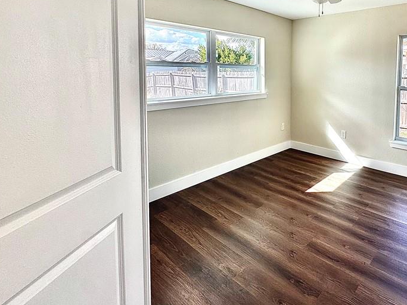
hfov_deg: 74.2
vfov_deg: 60.9
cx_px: 297
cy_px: 87
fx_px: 247
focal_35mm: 21
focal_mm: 2.22
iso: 40
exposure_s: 1/206
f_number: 2.2
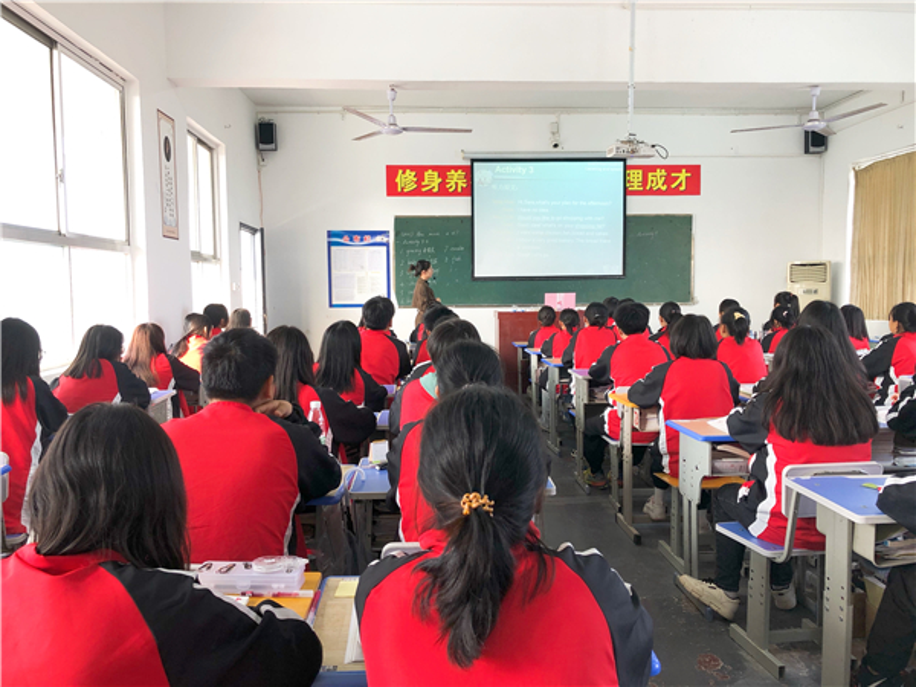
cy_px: 344
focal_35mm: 28
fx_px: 741
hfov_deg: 63.4
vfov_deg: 49.7
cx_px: 458
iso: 25
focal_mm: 4
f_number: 1.8
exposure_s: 1/40
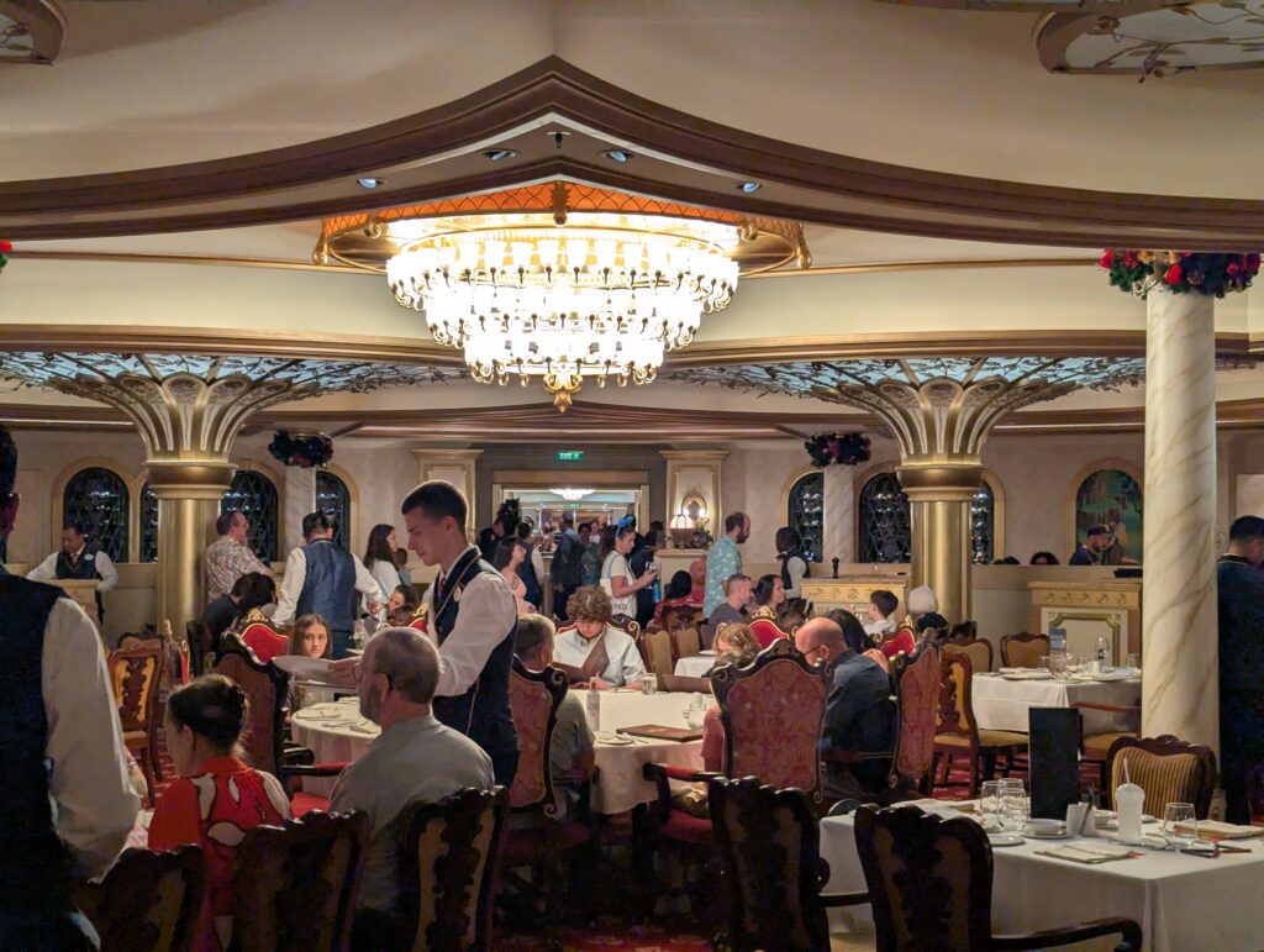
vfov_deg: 30.3
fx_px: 1755
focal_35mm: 48
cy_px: 476
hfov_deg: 39.6
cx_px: 632
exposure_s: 1/120
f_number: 1.85
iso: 259
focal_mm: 6.81
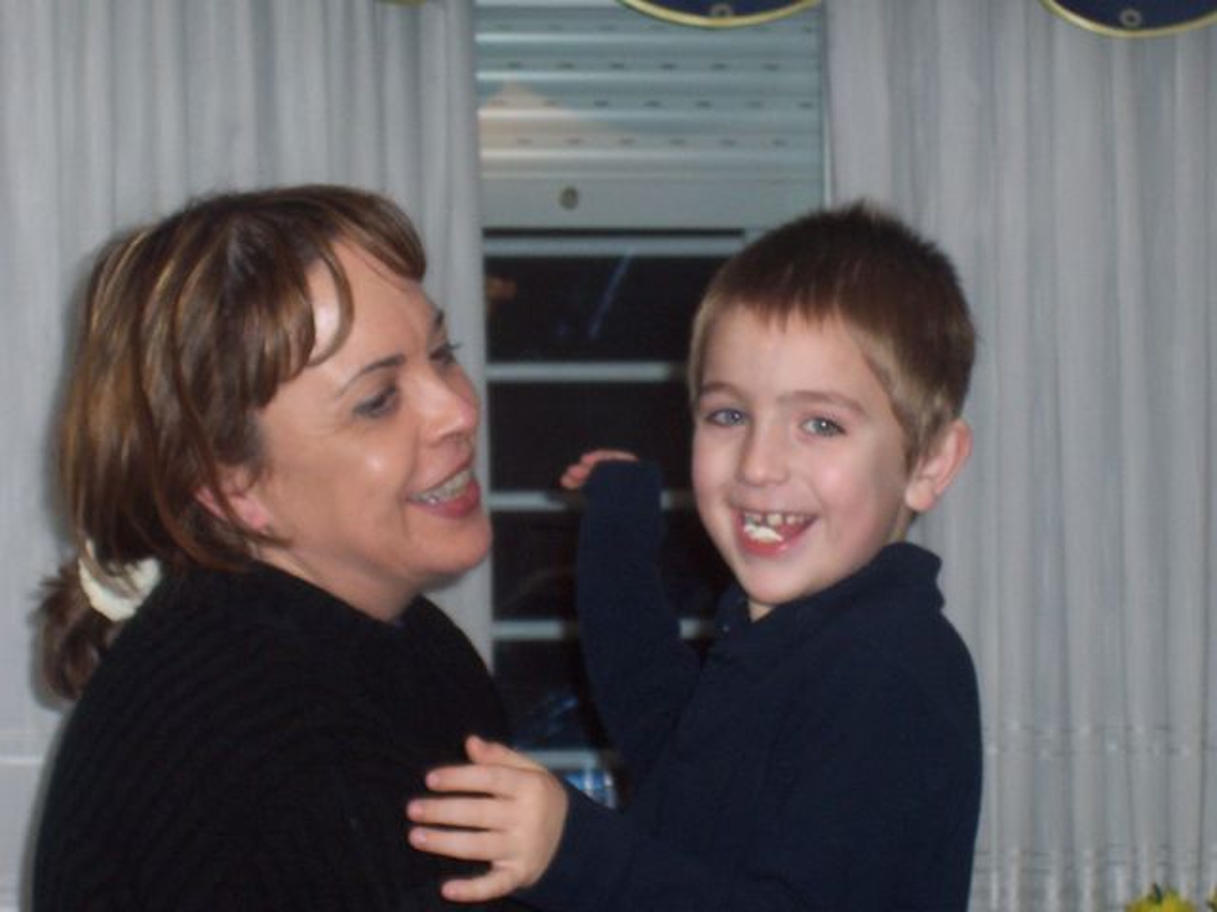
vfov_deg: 13.3
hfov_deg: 17.7
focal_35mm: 111
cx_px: 608
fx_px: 3902
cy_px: 456
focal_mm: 16.8
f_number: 4.8
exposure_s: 1/90
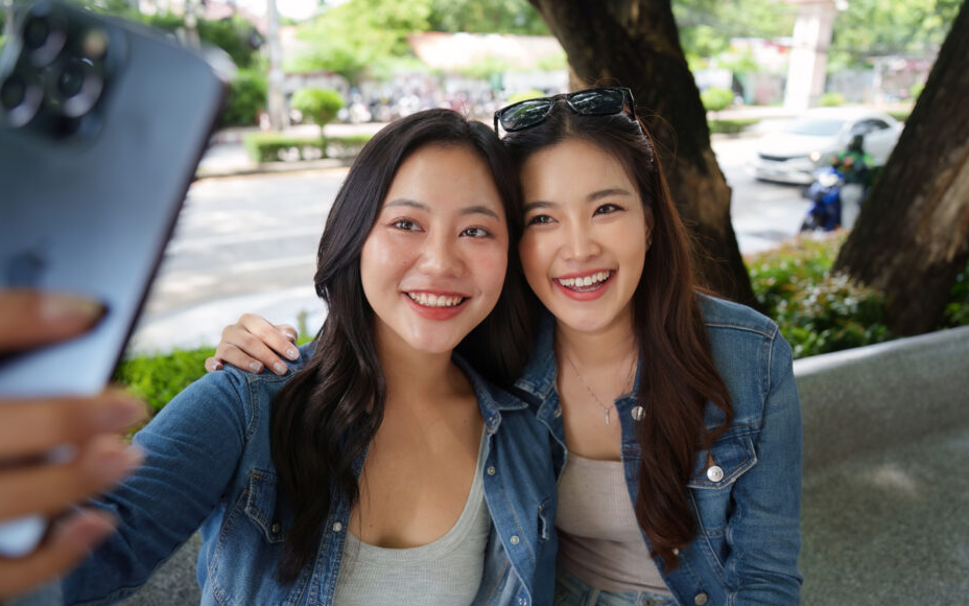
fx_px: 713
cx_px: 503
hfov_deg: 68.4
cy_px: 332
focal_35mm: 27
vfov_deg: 46.0
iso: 320
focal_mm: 24
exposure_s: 1/250
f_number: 2.8
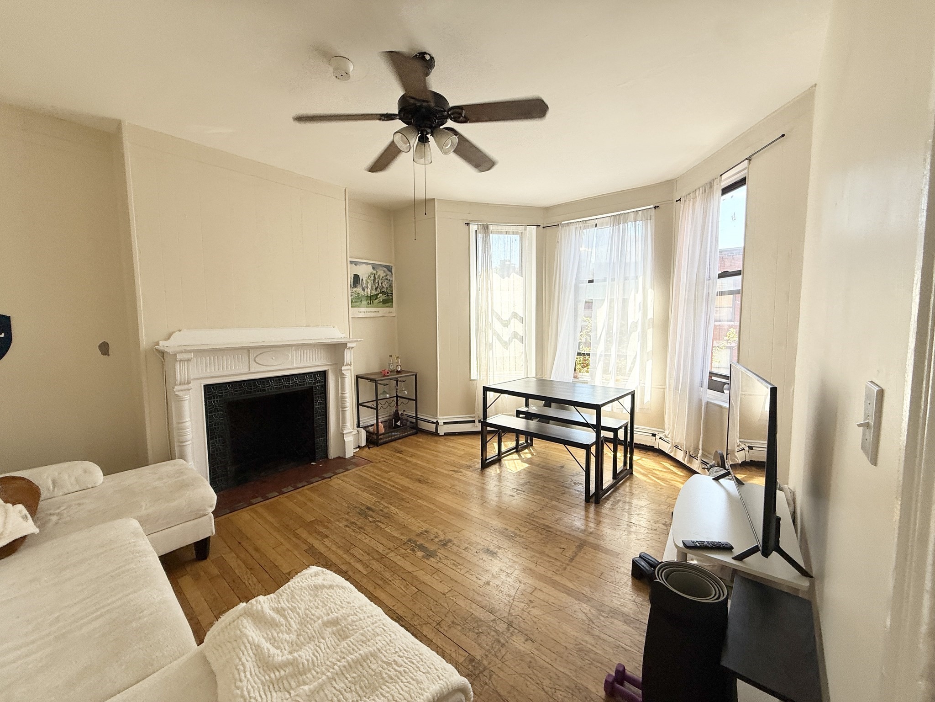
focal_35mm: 14
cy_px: 351
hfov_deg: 102.1
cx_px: 468
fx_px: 378
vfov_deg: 85.7
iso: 50
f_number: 2.2
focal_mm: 2.22
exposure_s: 1/191
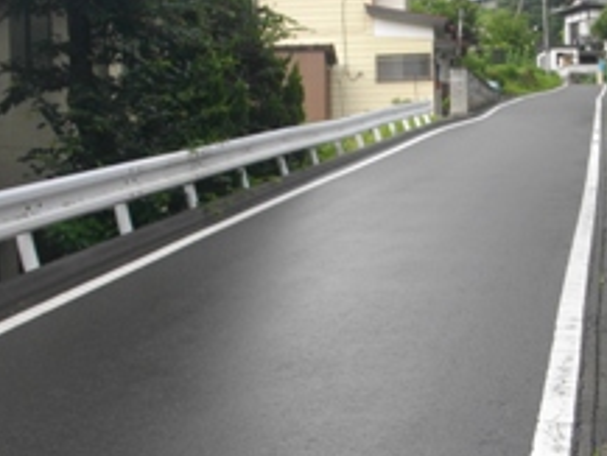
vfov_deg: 22.3
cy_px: 232
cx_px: 453
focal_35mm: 66
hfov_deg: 28.9
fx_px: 1158
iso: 100
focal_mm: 5.7
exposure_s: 1/125
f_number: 2.9
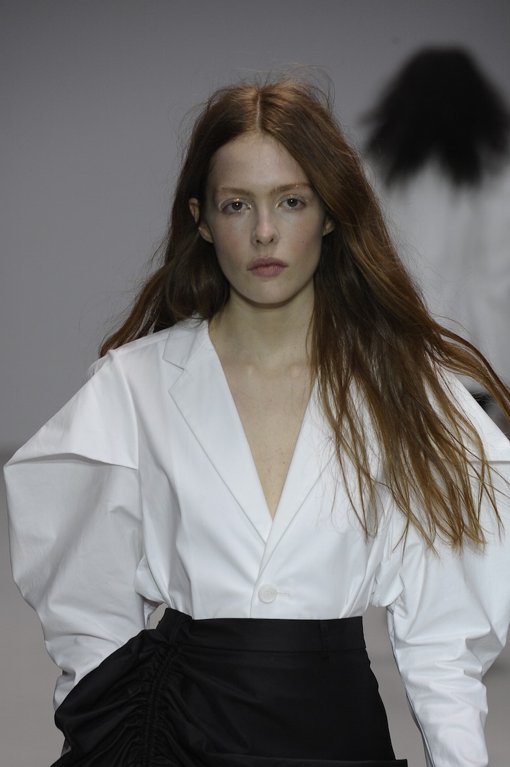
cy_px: 481
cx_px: 263
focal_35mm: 254
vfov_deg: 8.1
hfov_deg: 5.4
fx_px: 5405
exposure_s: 1/500
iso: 1000
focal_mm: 200
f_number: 5.6
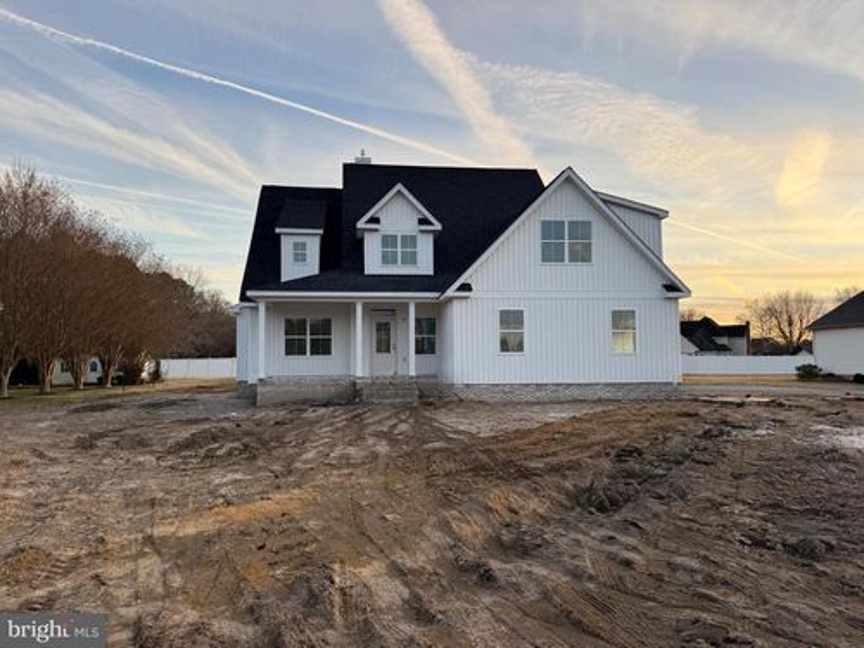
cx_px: 432
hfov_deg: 71.6
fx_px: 599
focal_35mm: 24
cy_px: 324
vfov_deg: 56.8
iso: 80
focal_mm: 6.76
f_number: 1.78
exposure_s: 1/419
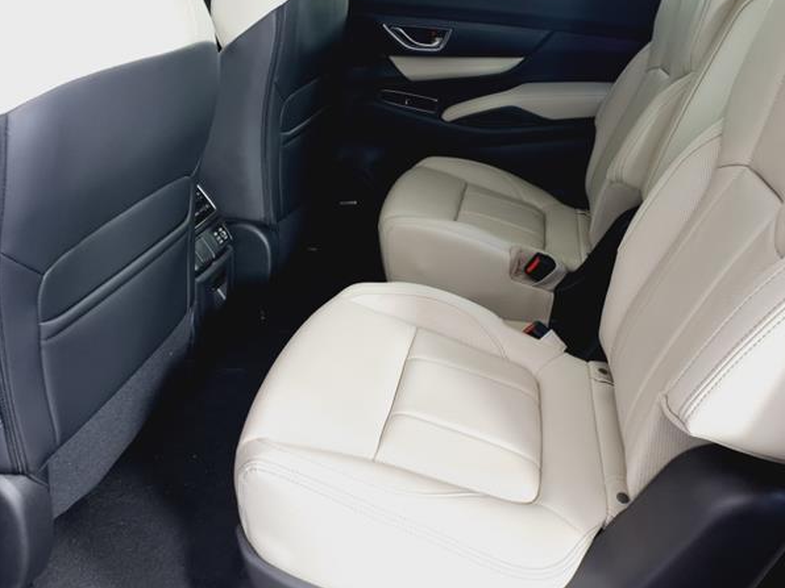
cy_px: 295
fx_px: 658
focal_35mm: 29
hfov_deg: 61.7
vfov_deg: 48.2
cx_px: 395
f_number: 1.9
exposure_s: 1/60.2
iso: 50
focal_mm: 3.58
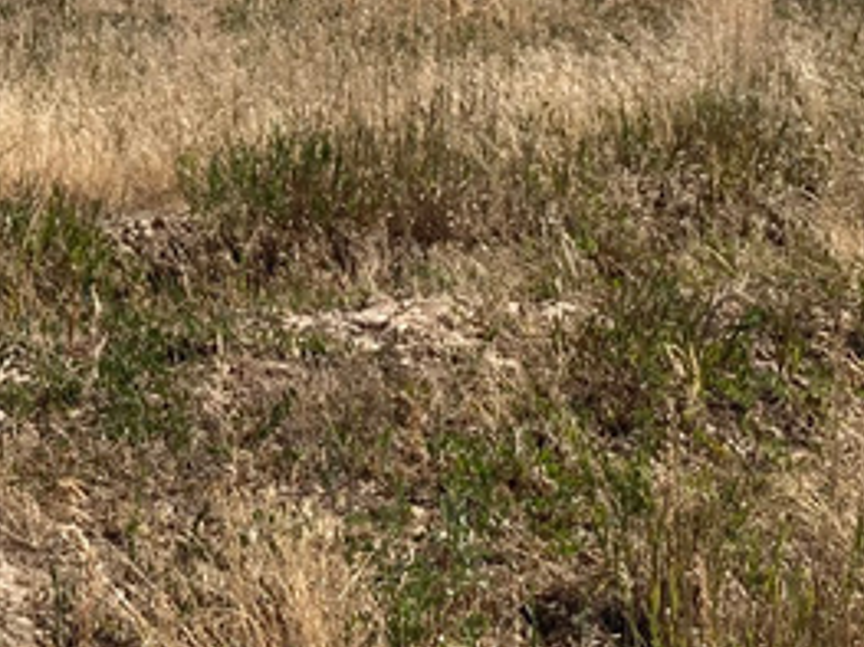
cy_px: -171
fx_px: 2719
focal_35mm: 109
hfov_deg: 18.0
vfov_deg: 13.1
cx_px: 299
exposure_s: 1/2857
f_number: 1.8
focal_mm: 3.99
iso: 20
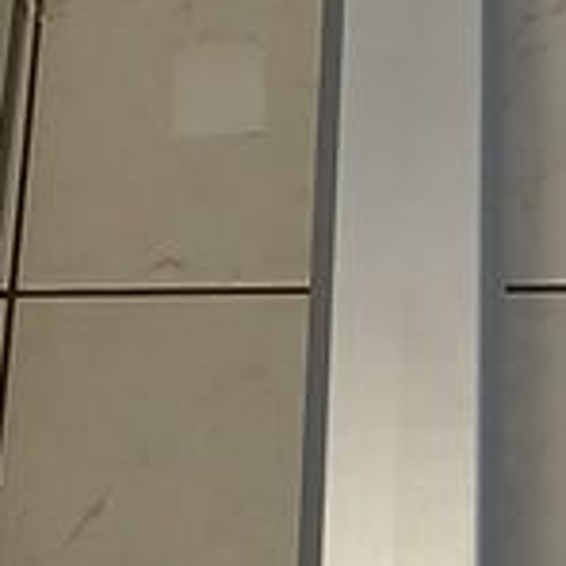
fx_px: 2867
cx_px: 329
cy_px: -142
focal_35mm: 155
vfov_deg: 11.0
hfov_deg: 11.3
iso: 320
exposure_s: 1/25
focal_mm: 3.98
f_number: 1.8
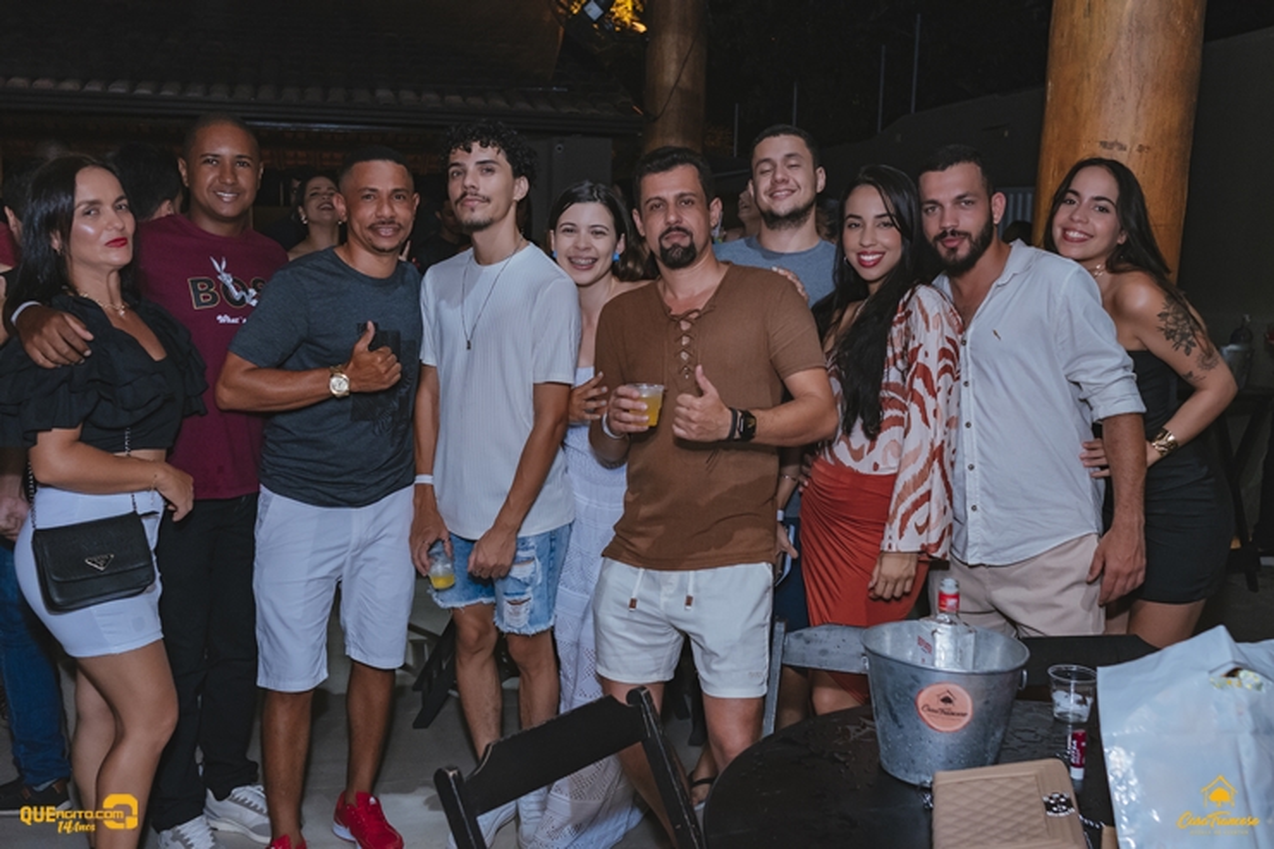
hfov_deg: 53.1
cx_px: 637
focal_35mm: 36
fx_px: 1274
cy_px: 424
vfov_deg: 36.9
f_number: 3.2
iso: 1600
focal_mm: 24
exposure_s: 1/200
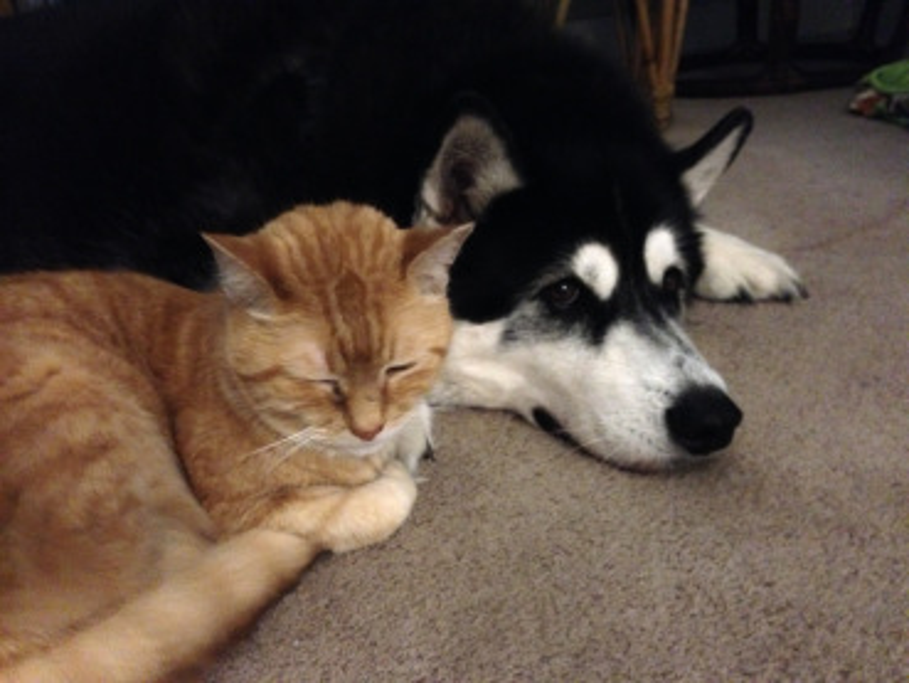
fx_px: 867
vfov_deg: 43.0
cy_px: 342
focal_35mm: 33
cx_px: 454
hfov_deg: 55.3
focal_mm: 4.12
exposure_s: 1/15
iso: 800
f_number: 2.4
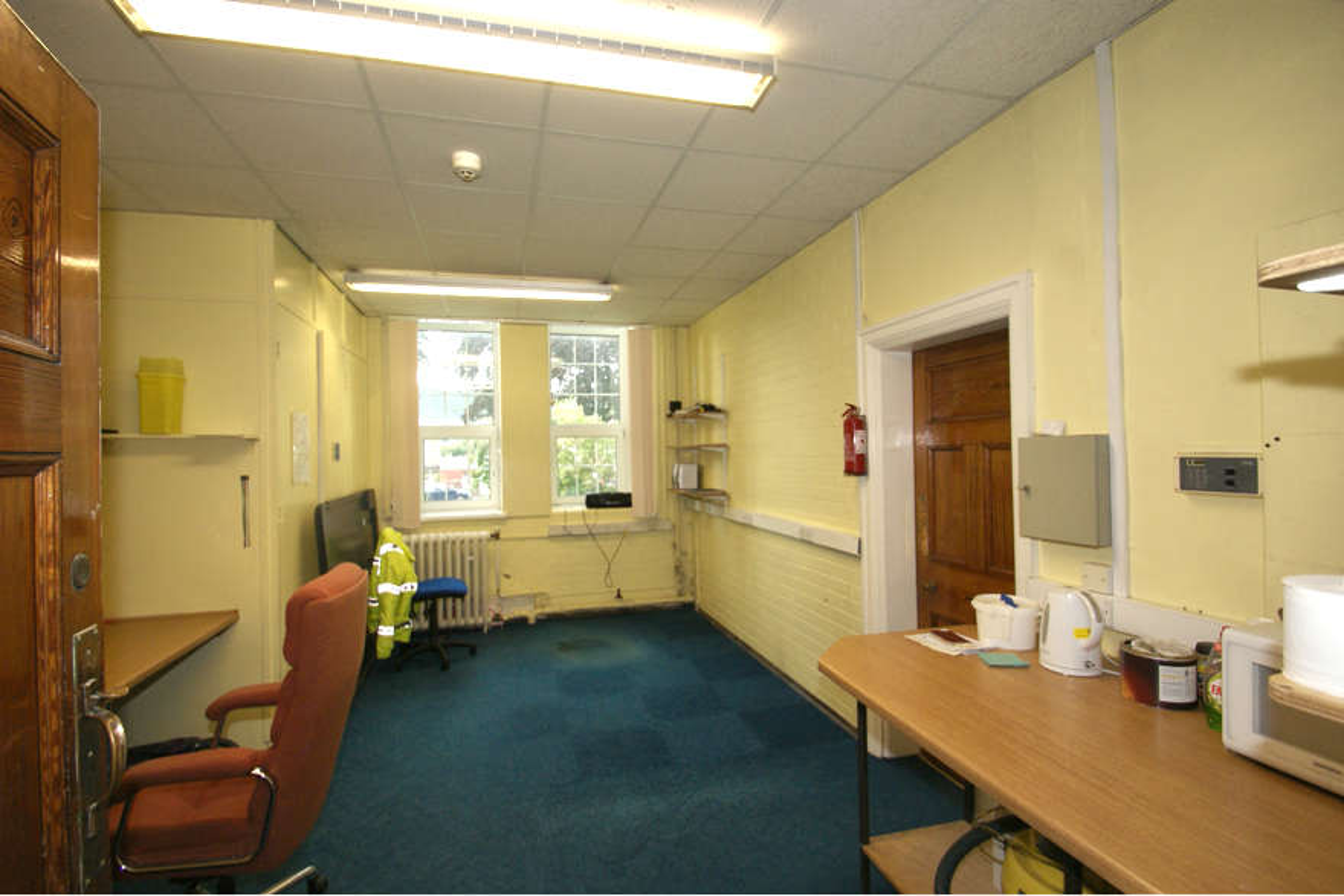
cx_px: 672
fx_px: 560
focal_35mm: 15
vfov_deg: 77.3
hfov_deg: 100.4
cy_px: 448
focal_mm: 10
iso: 400
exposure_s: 1/60
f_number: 5.6
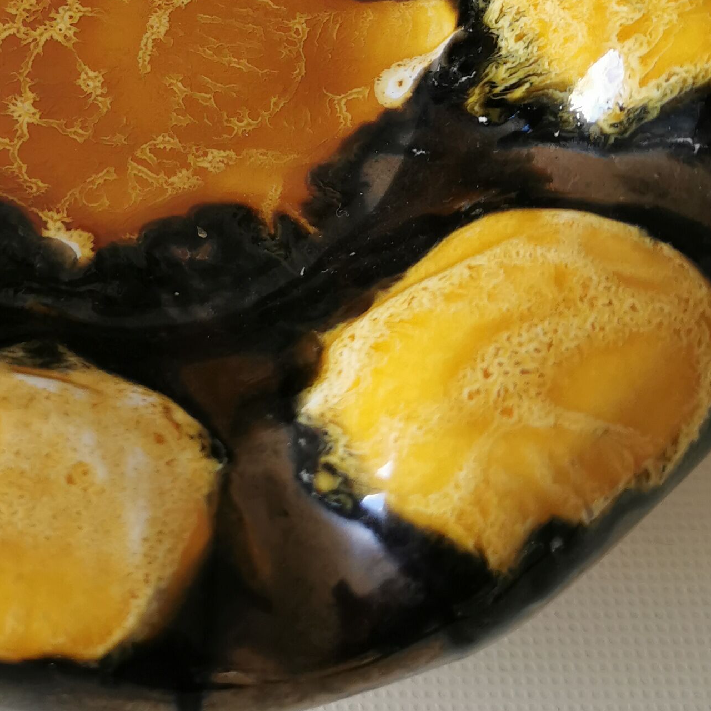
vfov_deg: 24.6
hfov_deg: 24.8
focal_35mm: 68
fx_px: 1580
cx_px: 110
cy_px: 65
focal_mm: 5.58
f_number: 1.8
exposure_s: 1/100
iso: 125
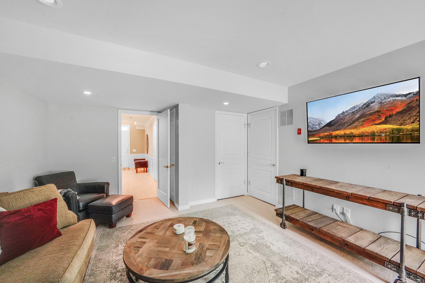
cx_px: 208
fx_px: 153
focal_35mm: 13
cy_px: 150
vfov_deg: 85.3
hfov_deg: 108.3
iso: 5000
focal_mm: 12
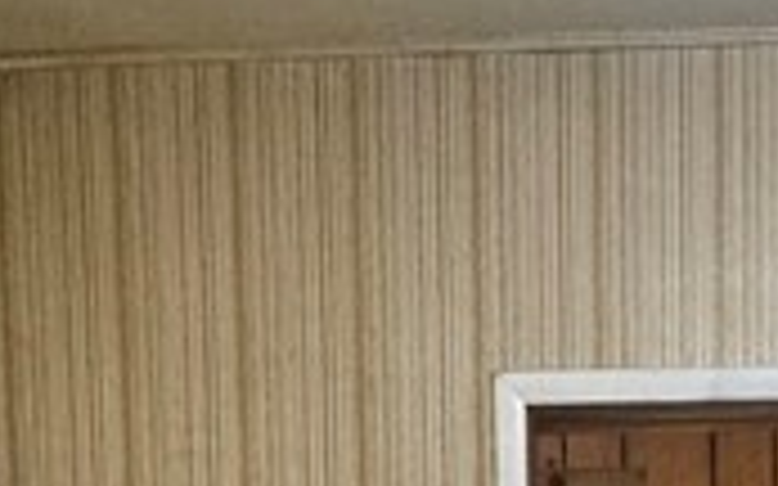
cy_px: 1242
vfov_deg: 11.6
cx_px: 733
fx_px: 1865
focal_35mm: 88
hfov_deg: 22.8
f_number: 2.2
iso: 400
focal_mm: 2.22
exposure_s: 1/60
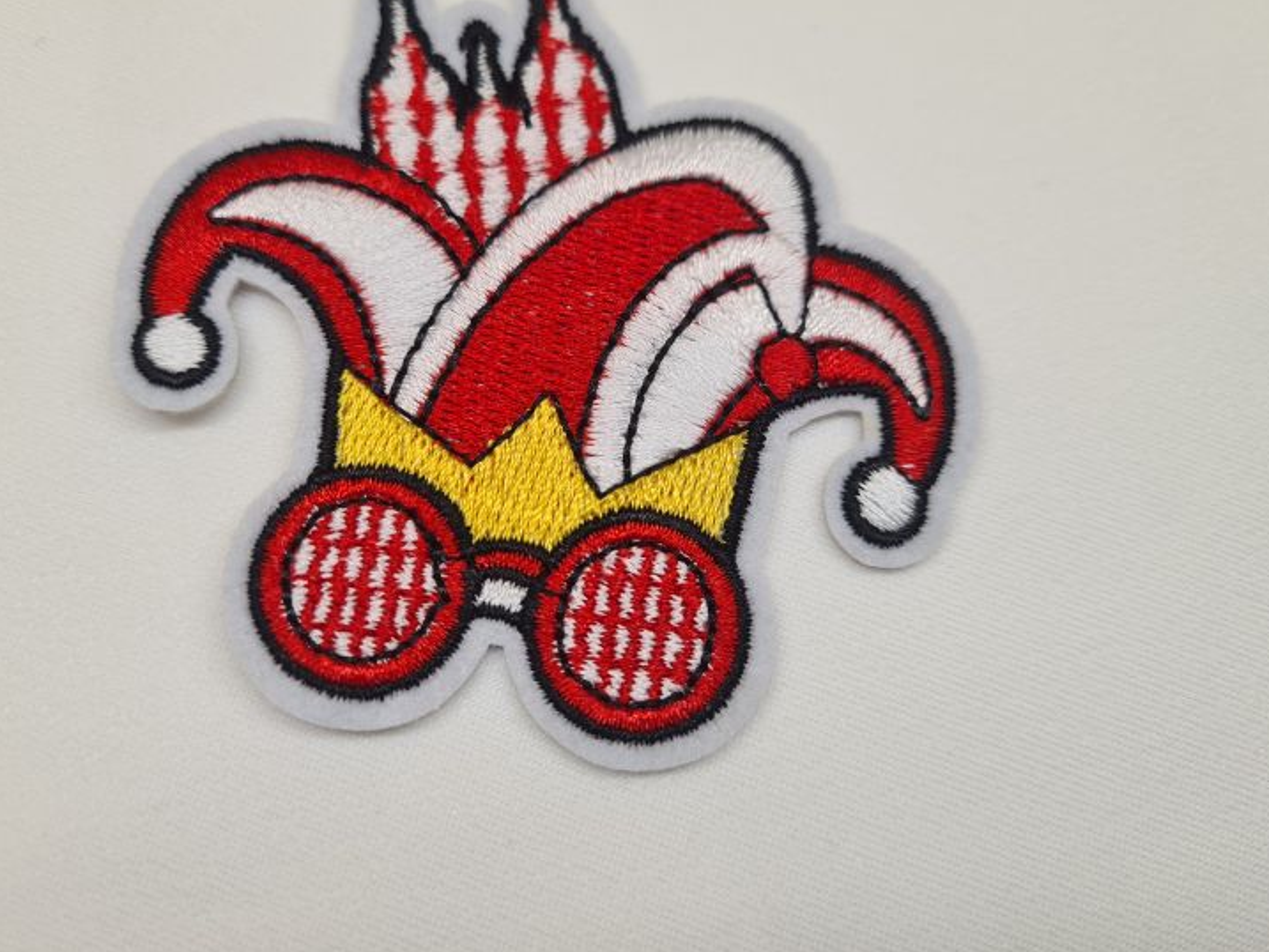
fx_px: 1063
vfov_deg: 48.2
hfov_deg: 61.6
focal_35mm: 29
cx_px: 588
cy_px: 428
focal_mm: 5.4
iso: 50
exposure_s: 1/149
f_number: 1.8
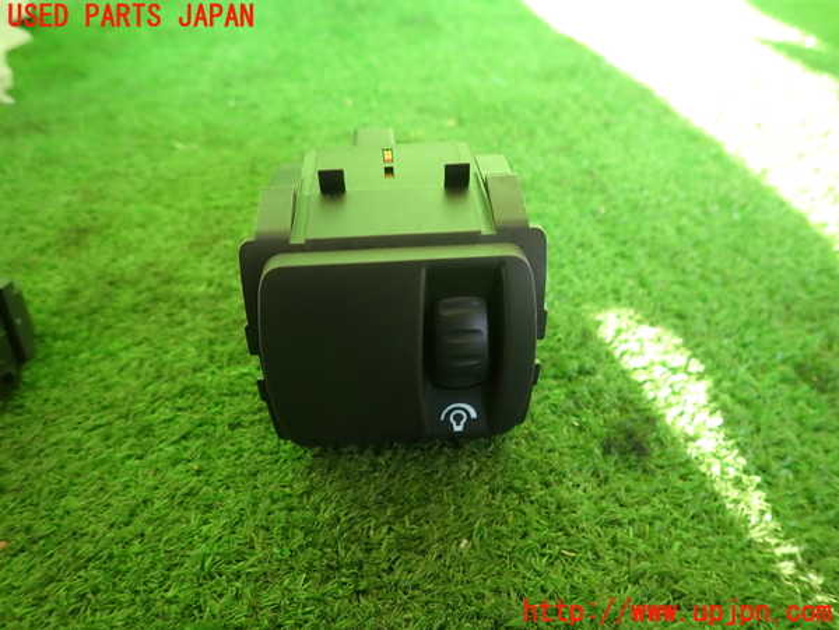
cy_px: 315
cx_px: 420
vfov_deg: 54.9
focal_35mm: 25
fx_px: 606
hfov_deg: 69.4
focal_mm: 4.5
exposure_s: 1/60
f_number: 2
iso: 125
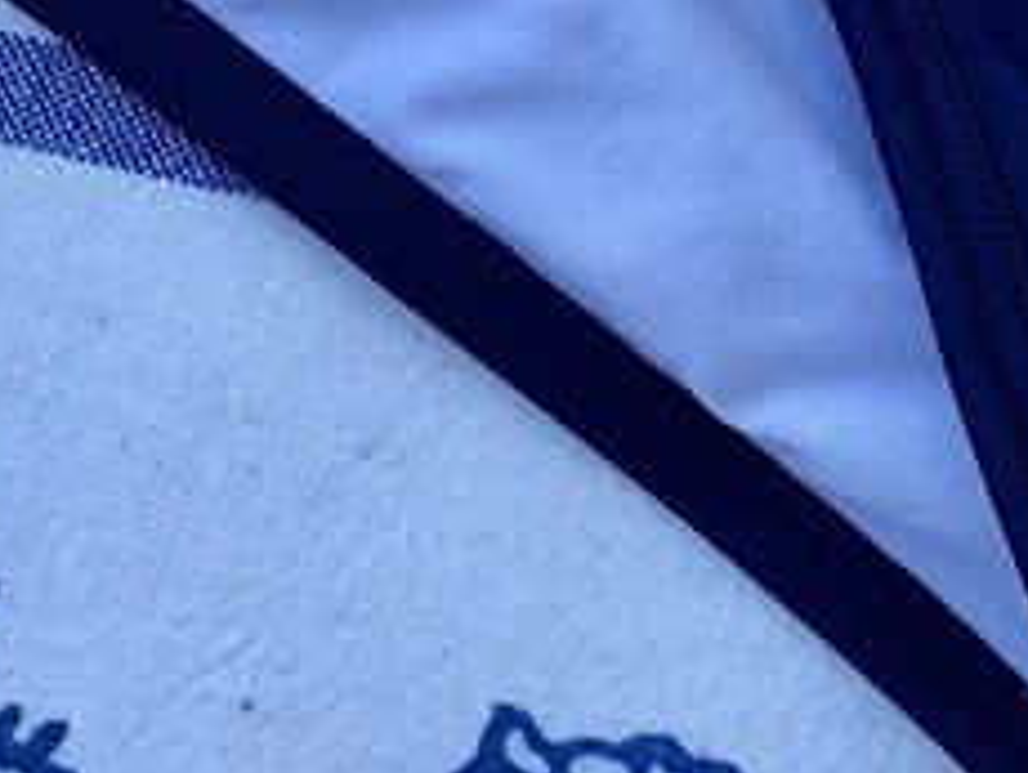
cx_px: 1175
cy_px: -259
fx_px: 3746
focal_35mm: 126
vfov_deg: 11.5
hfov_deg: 15.2
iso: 25
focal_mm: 4.15
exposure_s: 1/126
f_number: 2.2
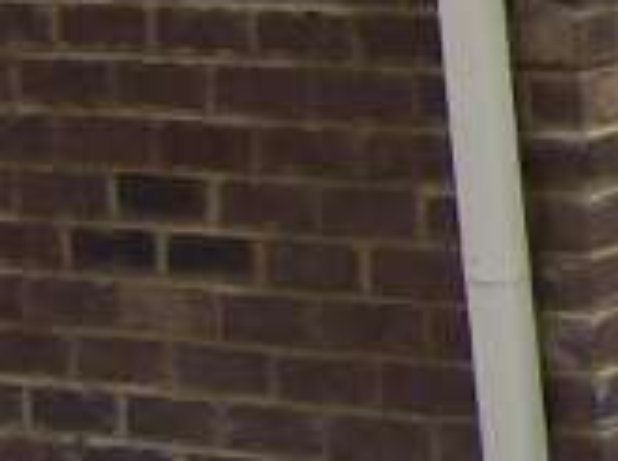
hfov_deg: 7.8
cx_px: 1790
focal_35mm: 224
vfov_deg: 6.2
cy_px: -738
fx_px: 3990
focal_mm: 6
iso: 80
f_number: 4.8
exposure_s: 1/359
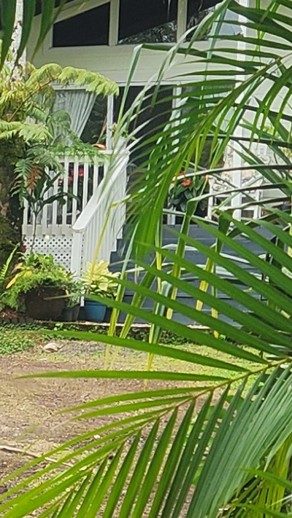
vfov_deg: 15.2
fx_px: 1941
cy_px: 326
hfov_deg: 8.3
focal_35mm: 141
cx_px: -248
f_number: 1.8
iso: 20
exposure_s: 1/280
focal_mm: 5.4
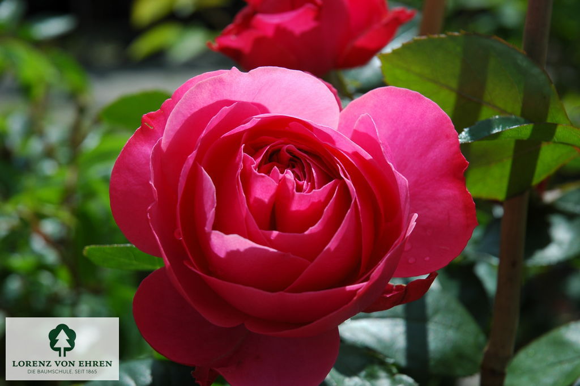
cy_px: 193
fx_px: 1690
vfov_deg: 13.0
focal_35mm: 105
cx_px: 290
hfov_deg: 19.5
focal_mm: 70
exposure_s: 1/500
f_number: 8
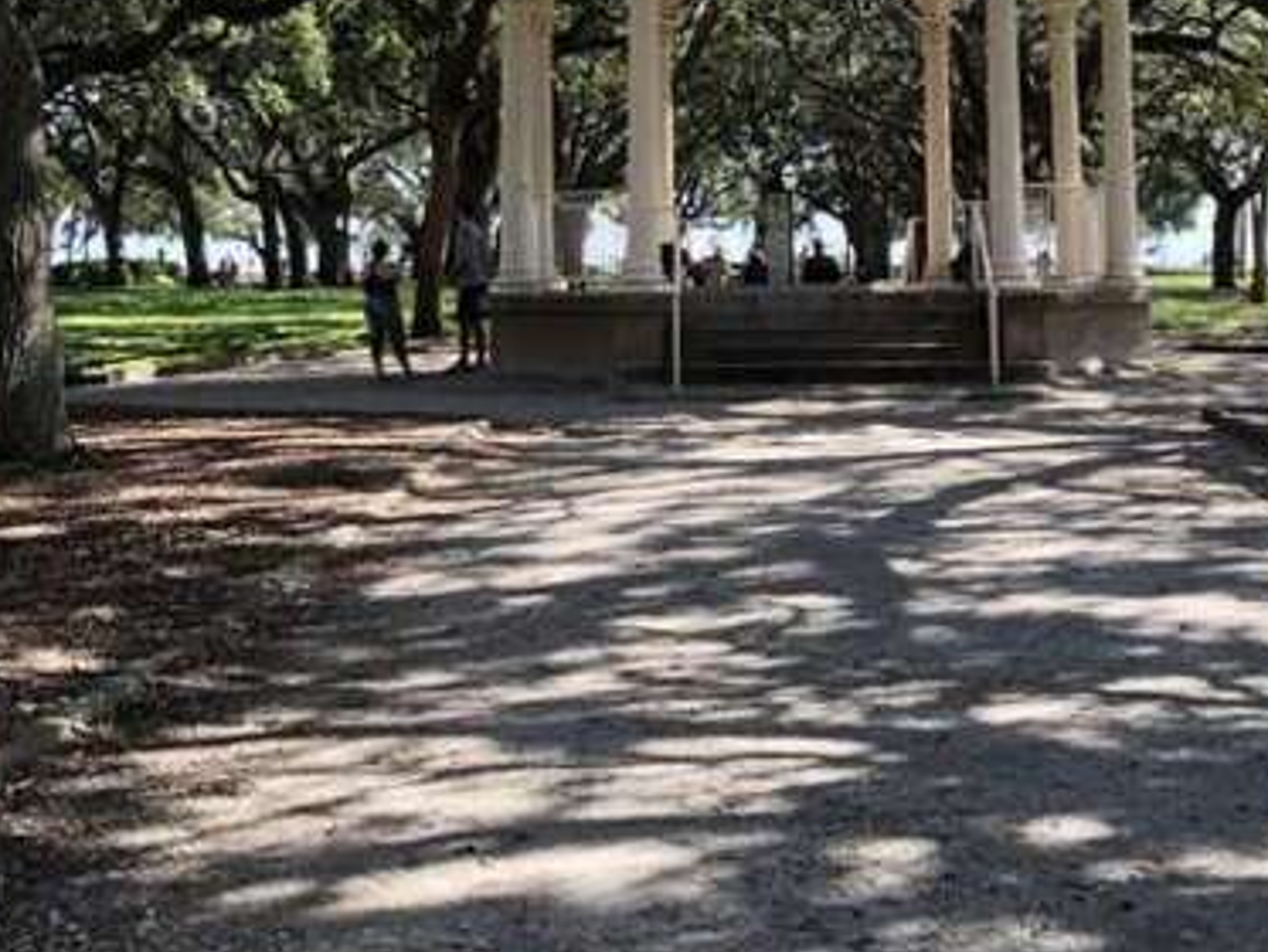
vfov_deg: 23.8
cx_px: 772
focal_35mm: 60
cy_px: 99
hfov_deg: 32.1
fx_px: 2199
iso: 20
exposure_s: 1/296
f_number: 1.8
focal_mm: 3.99
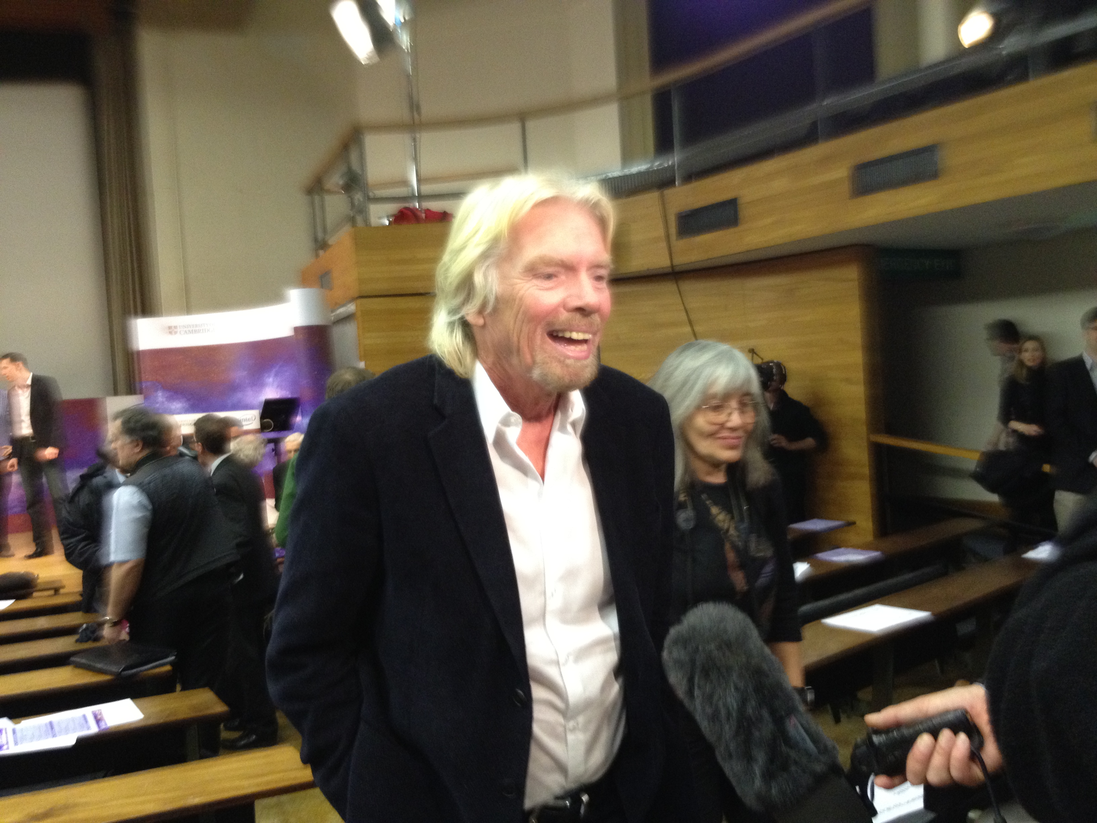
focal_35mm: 35
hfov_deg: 52.6
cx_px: 548
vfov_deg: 40.7
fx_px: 1109
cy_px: 412
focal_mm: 4.28
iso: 320
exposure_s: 1/20
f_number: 2.4
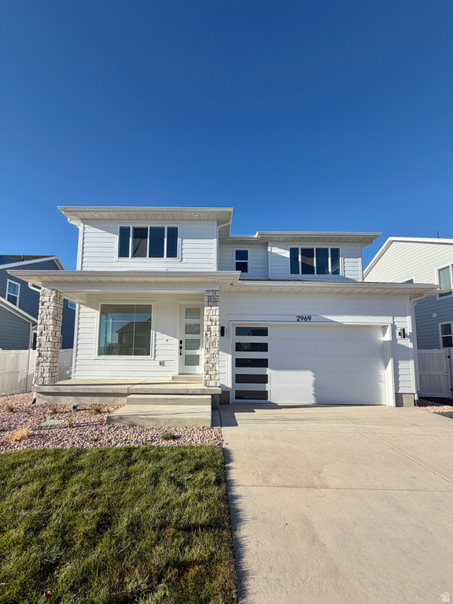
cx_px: 226
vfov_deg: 102.1
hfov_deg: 85.7
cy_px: 302
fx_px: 244
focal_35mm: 14
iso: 25
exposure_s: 1/770
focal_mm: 2.22
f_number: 2.2
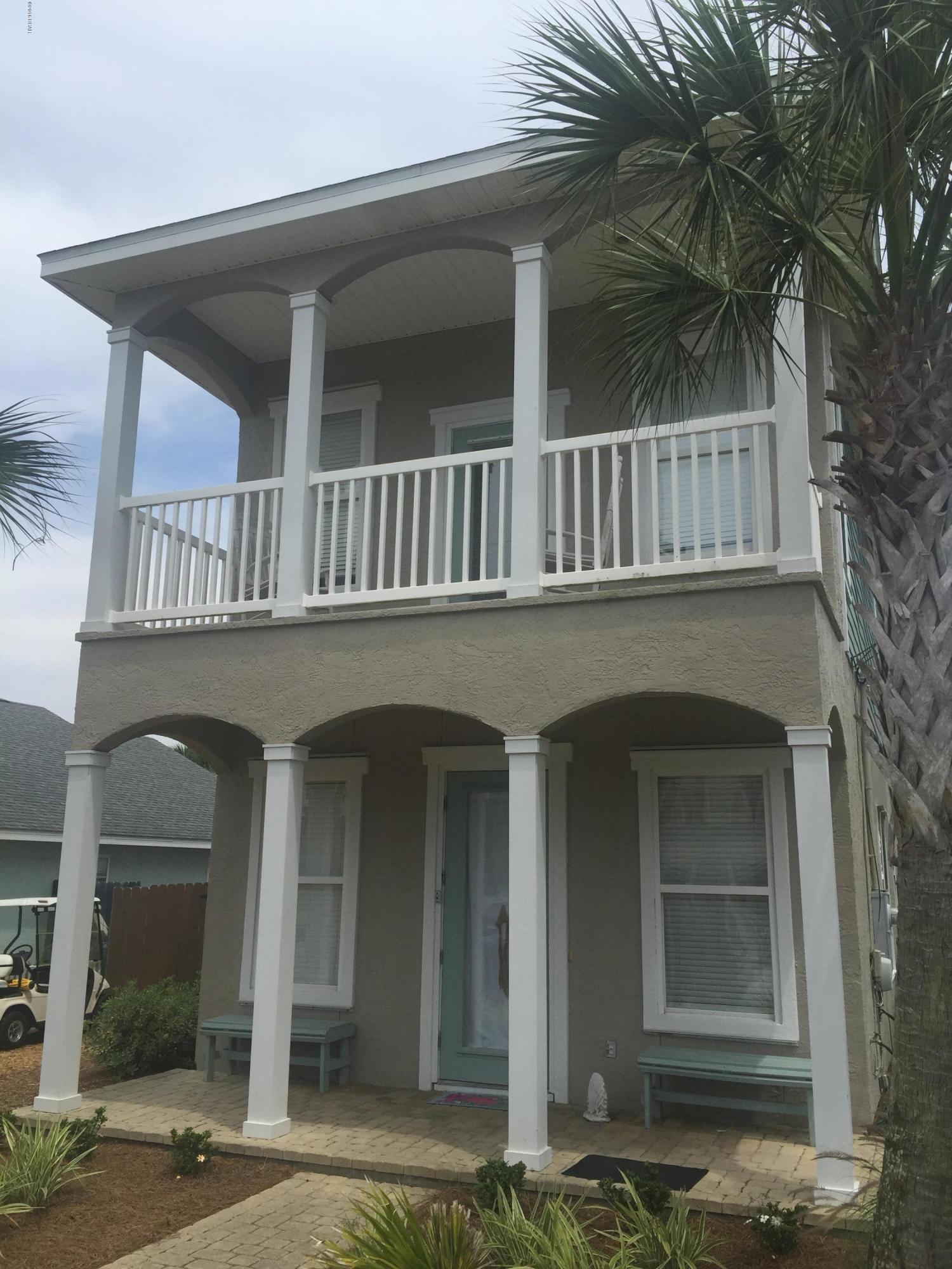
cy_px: 634
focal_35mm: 29
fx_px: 1063
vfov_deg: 61.7
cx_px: 476
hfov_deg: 48.2
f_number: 2.2
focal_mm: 4.15
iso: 32
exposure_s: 1/2825
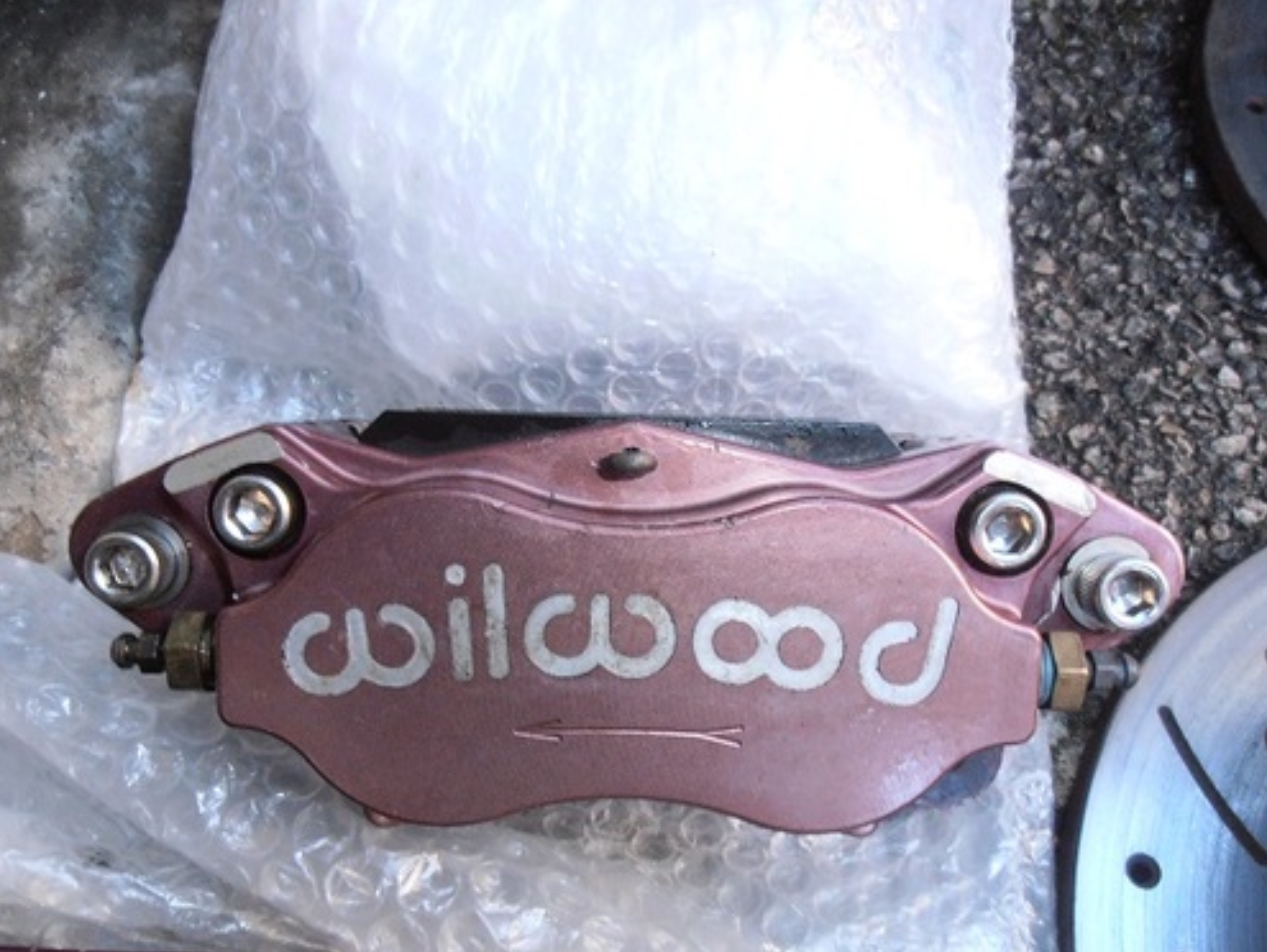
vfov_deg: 45.4
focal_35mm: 31
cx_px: 619
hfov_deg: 58.3
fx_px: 1135
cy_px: 548
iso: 125
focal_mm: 4.2
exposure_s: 1/30
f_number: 3
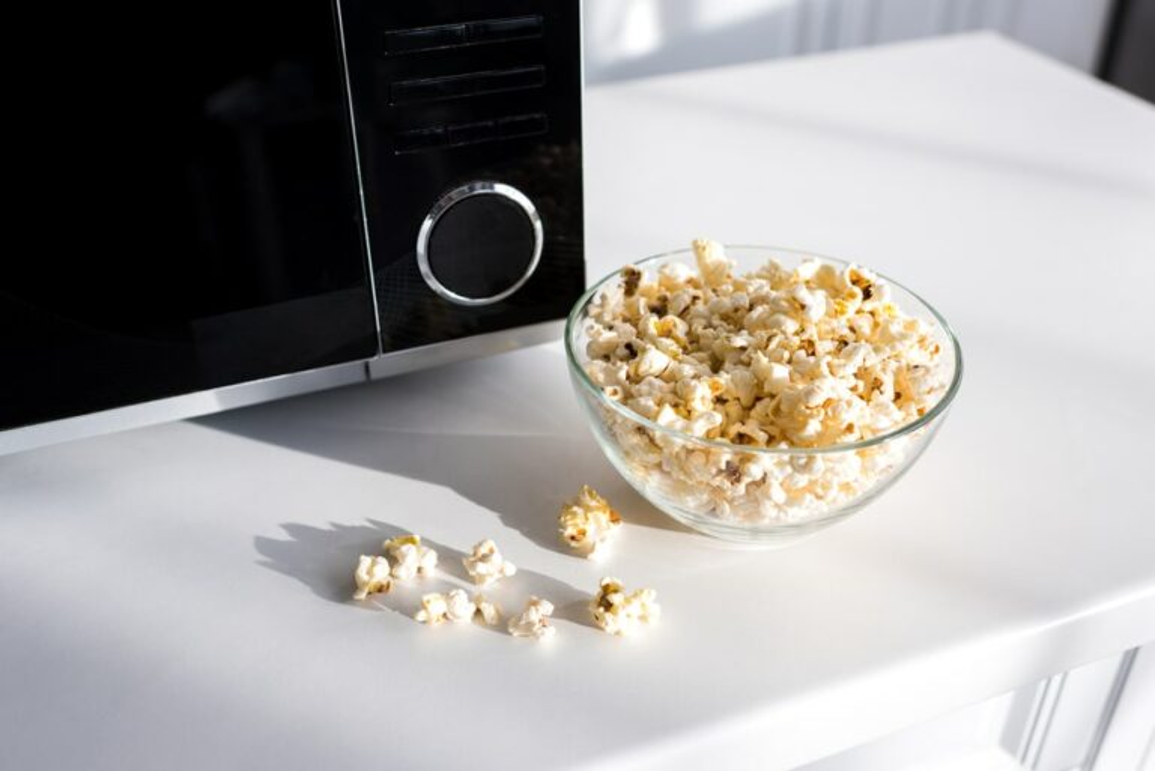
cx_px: 578
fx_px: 1124
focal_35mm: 35
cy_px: 386
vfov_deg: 37.9
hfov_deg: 54.4
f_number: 4
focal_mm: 35
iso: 100
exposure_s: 1/250
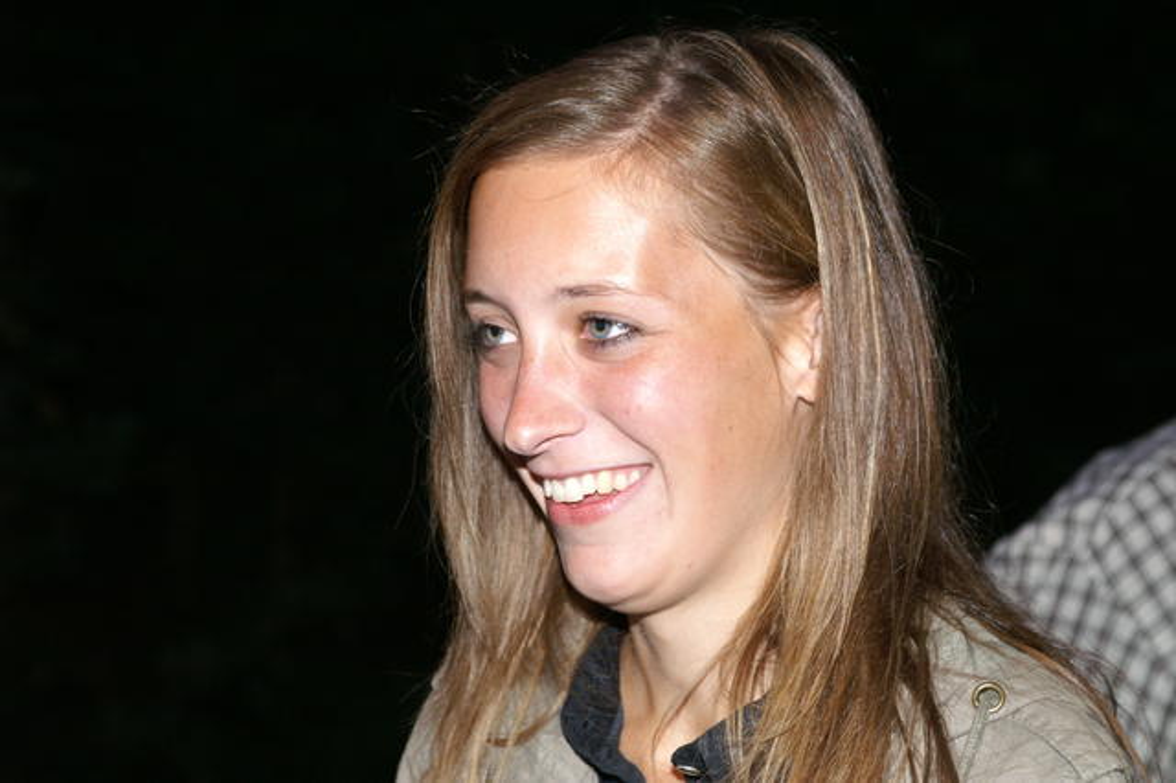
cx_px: 588
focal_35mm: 105
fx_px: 3428
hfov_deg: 19.5
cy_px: 392
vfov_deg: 13.0
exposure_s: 1/60
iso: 400
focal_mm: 70
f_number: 5.6
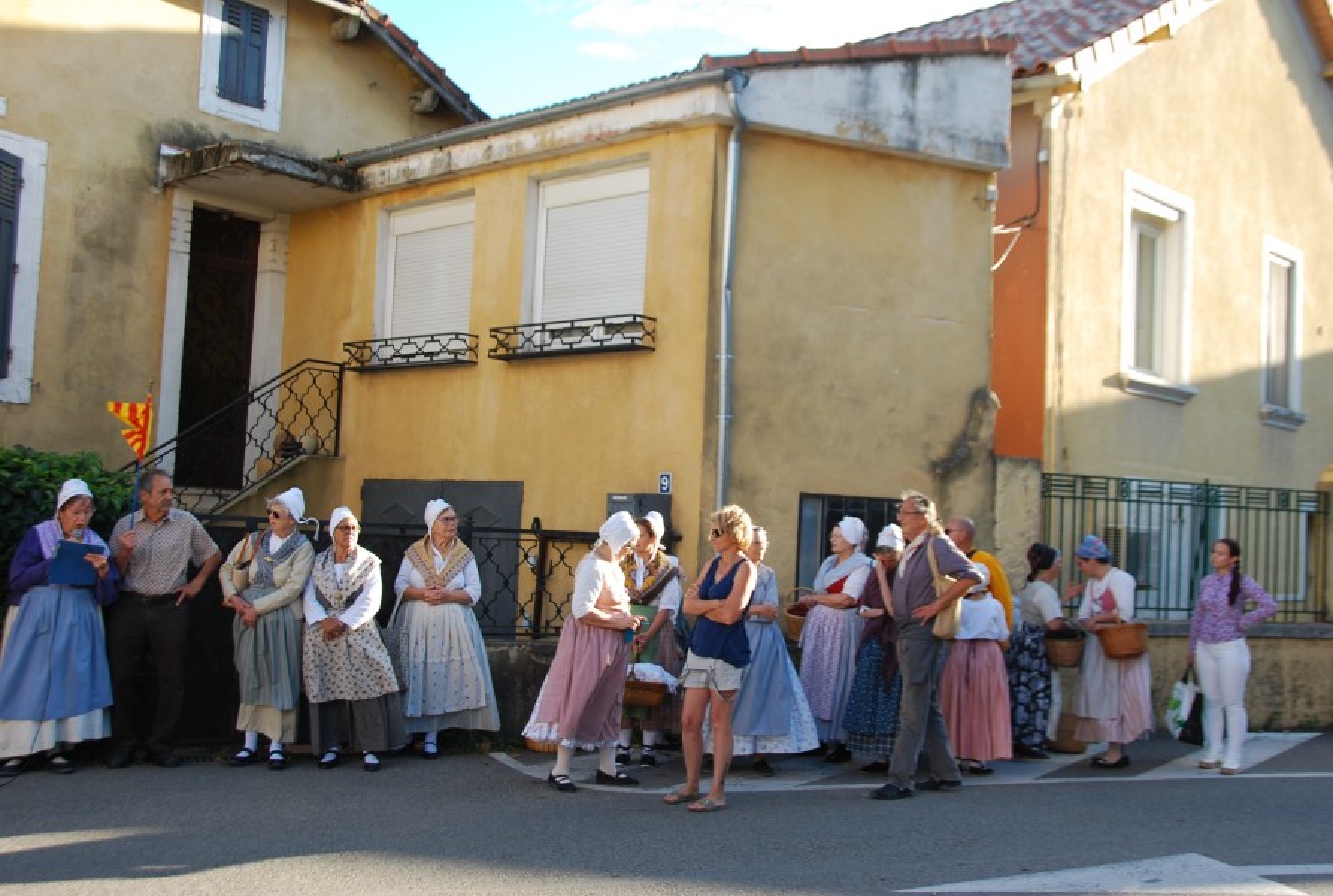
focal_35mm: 36
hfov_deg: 53.0
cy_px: 448
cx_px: 666
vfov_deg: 37.1
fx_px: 1336
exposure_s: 1/125
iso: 140
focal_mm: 24
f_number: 5.6
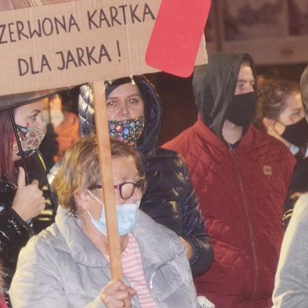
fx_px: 3191
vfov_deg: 5.5
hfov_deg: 5.5
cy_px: 168
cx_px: 38
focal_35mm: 317
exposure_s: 1/60
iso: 3200
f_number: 4.8
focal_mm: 130
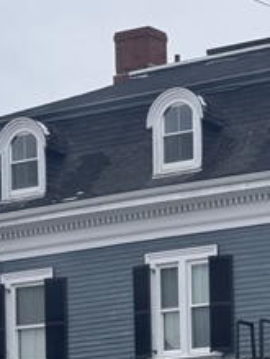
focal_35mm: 168
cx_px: 218
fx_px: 1742
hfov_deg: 8.8
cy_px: 407
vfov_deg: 11.6
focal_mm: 6.86
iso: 64
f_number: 1.78
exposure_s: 1/609
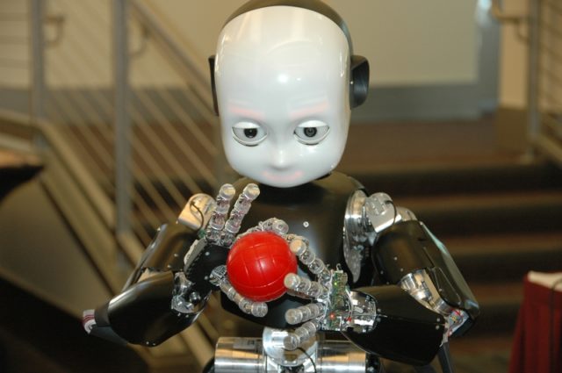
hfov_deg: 17.1
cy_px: 186
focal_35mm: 120
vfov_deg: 11.4
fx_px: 1871
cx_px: 281
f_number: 5.3
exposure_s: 1/60
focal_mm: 80
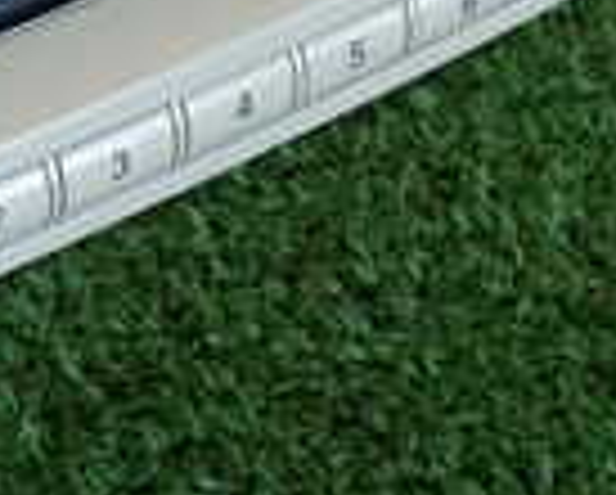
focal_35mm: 175
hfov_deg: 10.7
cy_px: -248
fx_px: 3195
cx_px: -220
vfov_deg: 8.6
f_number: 2.8
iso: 160
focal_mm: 7.31
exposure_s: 1/125
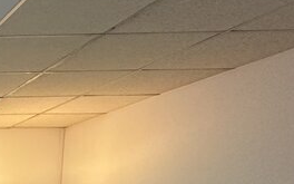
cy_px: 246
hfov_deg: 22.0
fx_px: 433
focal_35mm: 54
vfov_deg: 21.4
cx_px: -238
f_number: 2.2
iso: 250
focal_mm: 2.22
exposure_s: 1/100
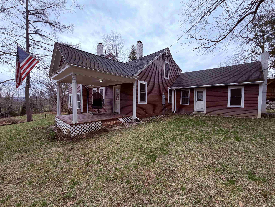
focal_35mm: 14
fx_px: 111
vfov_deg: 85.7
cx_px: 138
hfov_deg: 102.1
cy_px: 104
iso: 50
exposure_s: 1/502
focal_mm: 2.22
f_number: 2.2
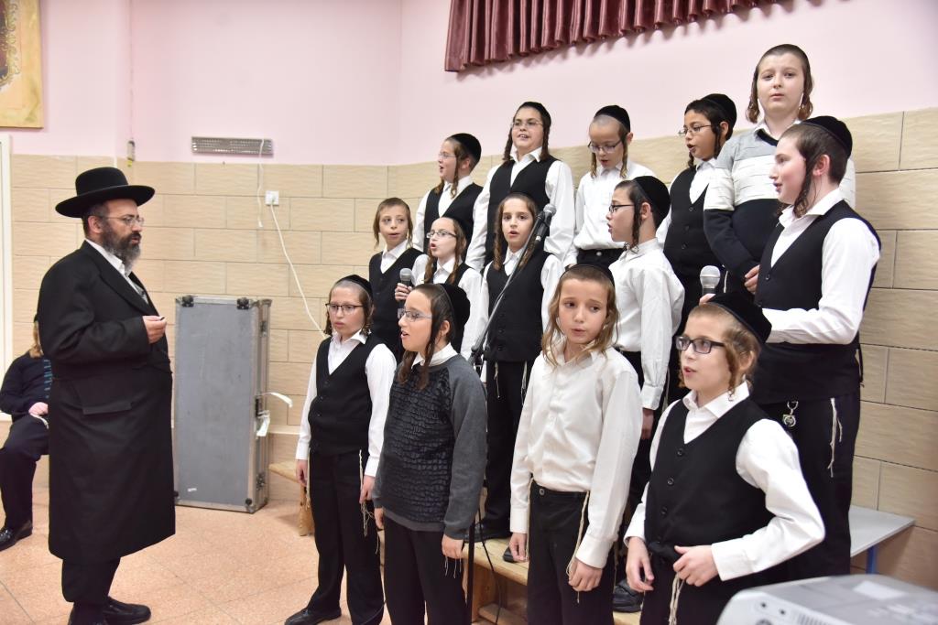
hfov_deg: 60.3
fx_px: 808
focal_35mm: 31
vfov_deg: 42.3
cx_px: 469
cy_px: 312
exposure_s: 1/200
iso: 2000
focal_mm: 31
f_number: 4
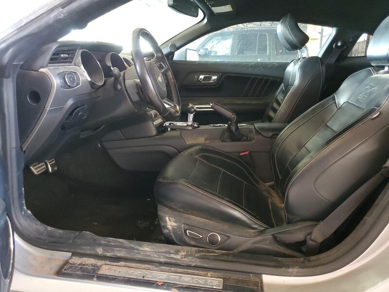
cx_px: 194
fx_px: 292
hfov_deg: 67.3
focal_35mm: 26
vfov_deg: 53.1
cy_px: 146
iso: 302
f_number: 1.5
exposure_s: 1/30
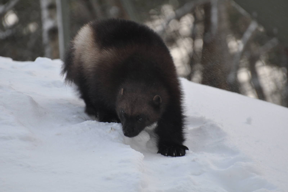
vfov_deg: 3.4
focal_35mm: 405
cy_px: 96
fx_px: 3236
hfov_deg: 5.1
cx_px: 144
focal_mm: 270
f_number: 5.6
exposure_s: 1/200
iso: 320
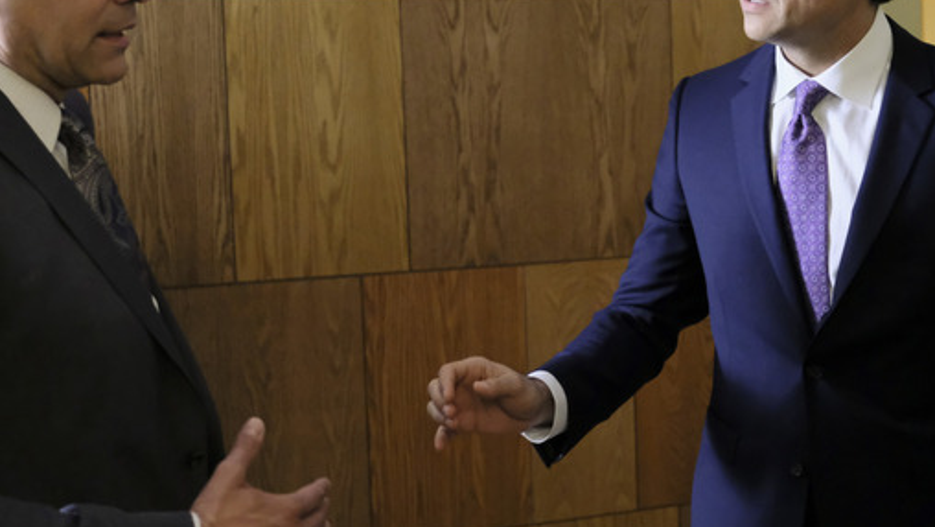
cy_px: 280
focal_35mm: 66
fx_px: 1637
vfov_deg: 18.3
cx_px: 615
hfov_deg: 31.7
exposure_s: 1/125
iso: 6400
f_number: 2.8
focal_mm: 27.4
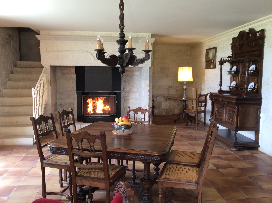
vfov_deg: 44.1
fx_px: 251
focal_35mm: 32
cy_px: 102
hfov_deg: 56.9
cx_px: 136
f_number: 2.4
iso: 50
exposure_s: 1/25
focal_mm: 3.3
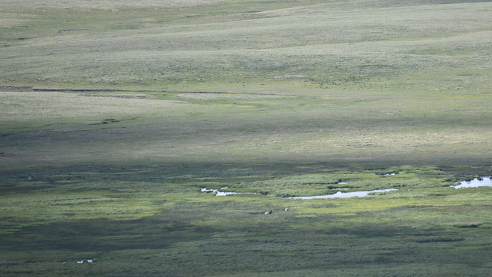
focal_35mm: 513
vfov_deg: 2.4
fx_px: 6693
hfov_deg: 4.2
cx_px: 324
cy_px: 180
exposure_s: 1/640
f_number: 5.6
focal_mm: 300
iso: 200
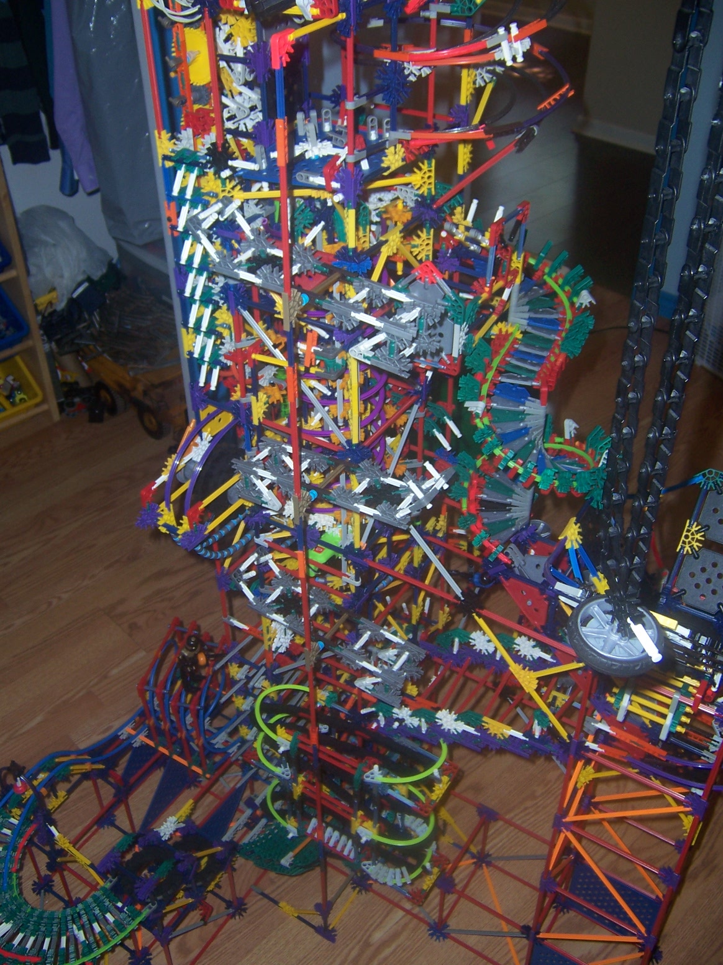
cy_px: 482
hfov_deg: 42.9
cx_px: 362
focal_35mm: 33
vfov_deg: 55.4
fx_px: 919
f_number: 2.8
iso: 80
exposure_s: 1/60
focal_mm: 5.5
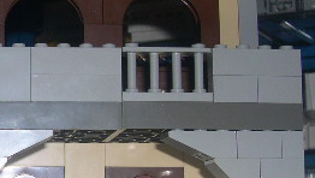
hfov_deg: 19.9
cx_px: -58
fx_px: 844
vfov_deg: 12.0
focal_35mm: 101
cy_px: 143
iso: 100
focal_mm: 8
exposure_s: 1/60
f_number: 7.6
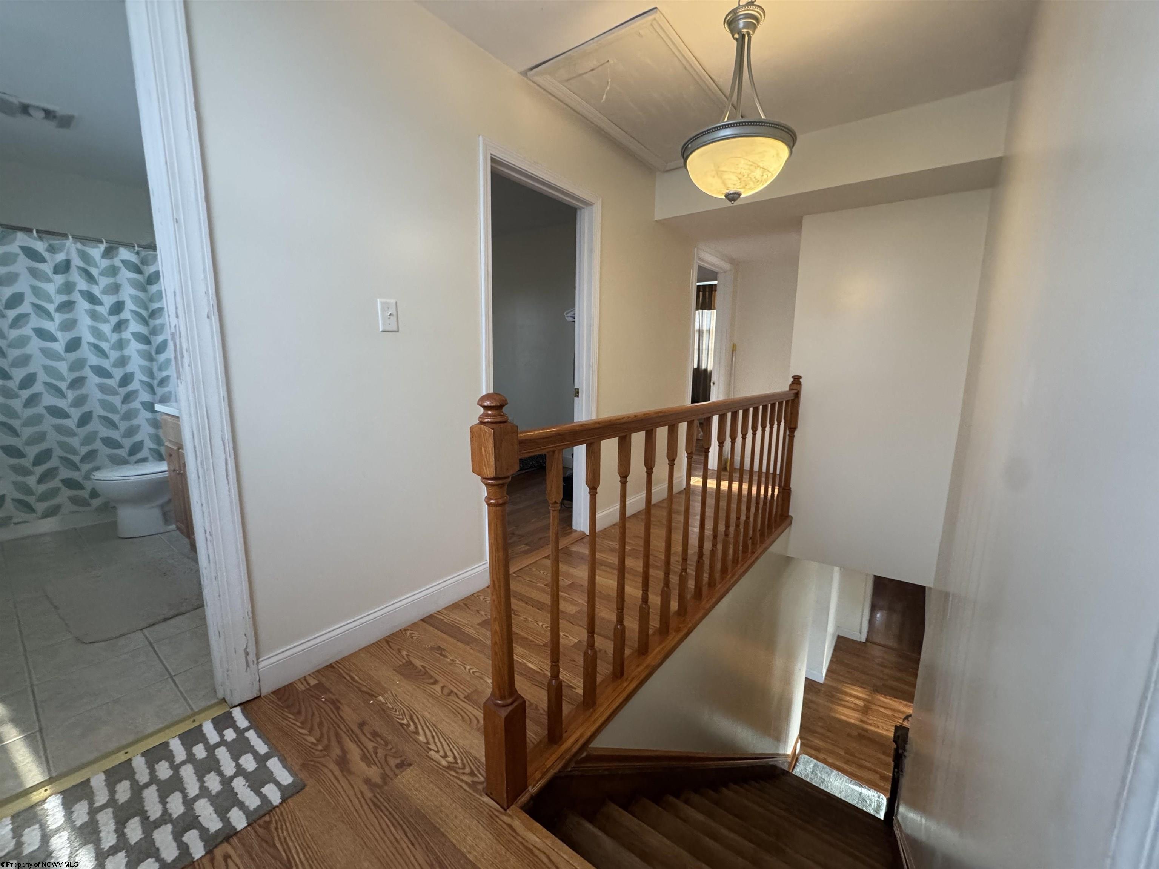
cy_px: 434
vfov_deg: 85.7
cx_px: 580
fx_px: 469
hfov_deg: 102.1
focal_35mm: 14
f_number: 2.2
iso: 400
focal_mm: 2.22
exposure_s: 1/60
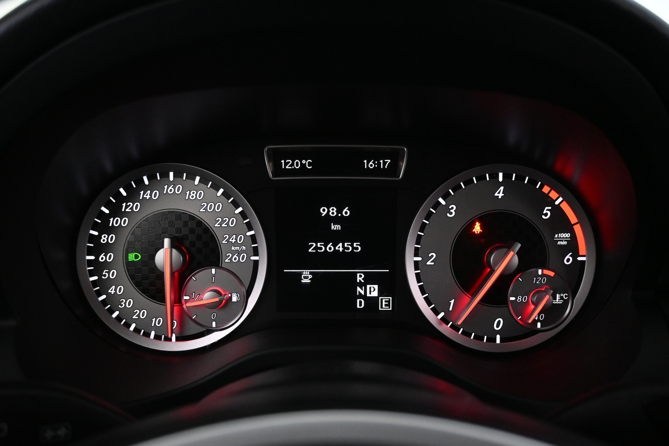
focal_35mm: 30
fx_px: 557
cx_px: 334
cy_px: 223
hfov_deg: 61.9
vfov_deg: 43.6
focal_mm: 20
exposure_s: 1/30
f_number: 3.8
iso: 3200
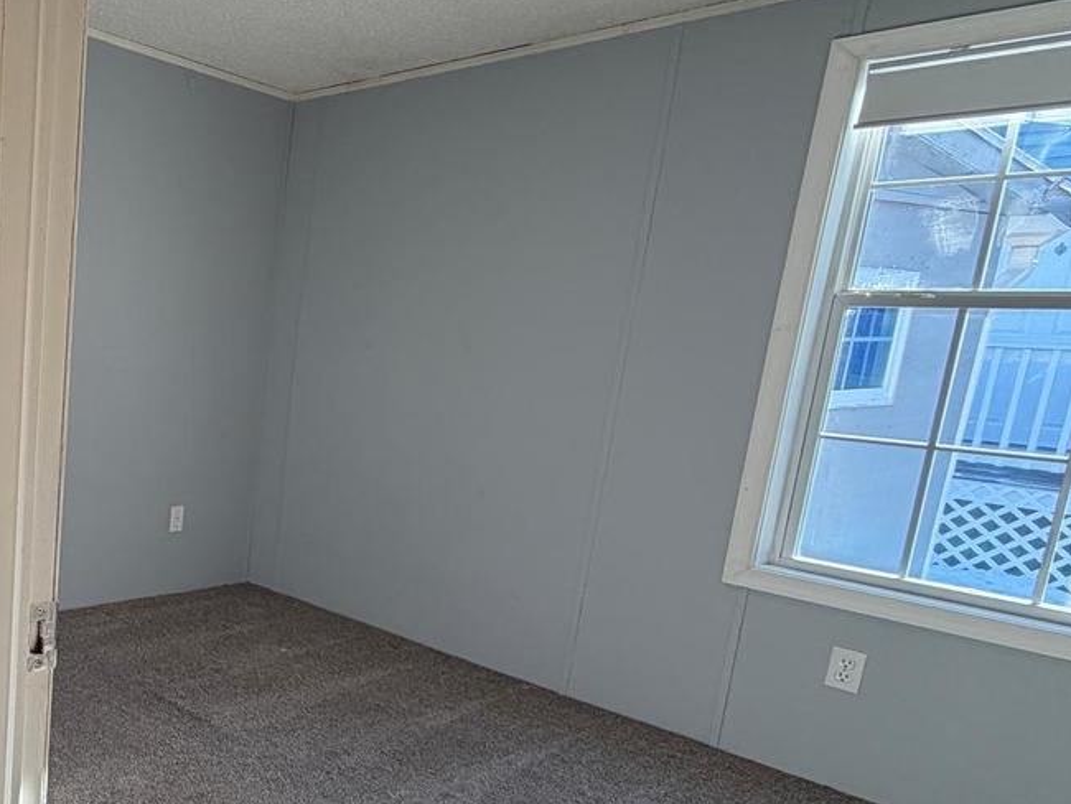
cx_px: -109
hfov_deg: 44.4
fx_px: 959
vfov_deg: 45.2
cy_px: 484
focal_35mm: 31
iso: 64
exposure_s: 1/120
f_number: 2.2
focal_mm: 2.22
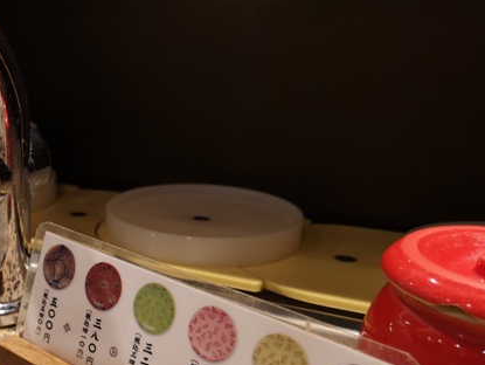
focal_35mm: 52
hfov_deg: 34.3
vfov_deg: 27.9
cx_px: 27
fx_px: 729
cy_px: 236
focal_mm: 3.95
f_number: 1.8
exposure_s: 1/50
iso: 125
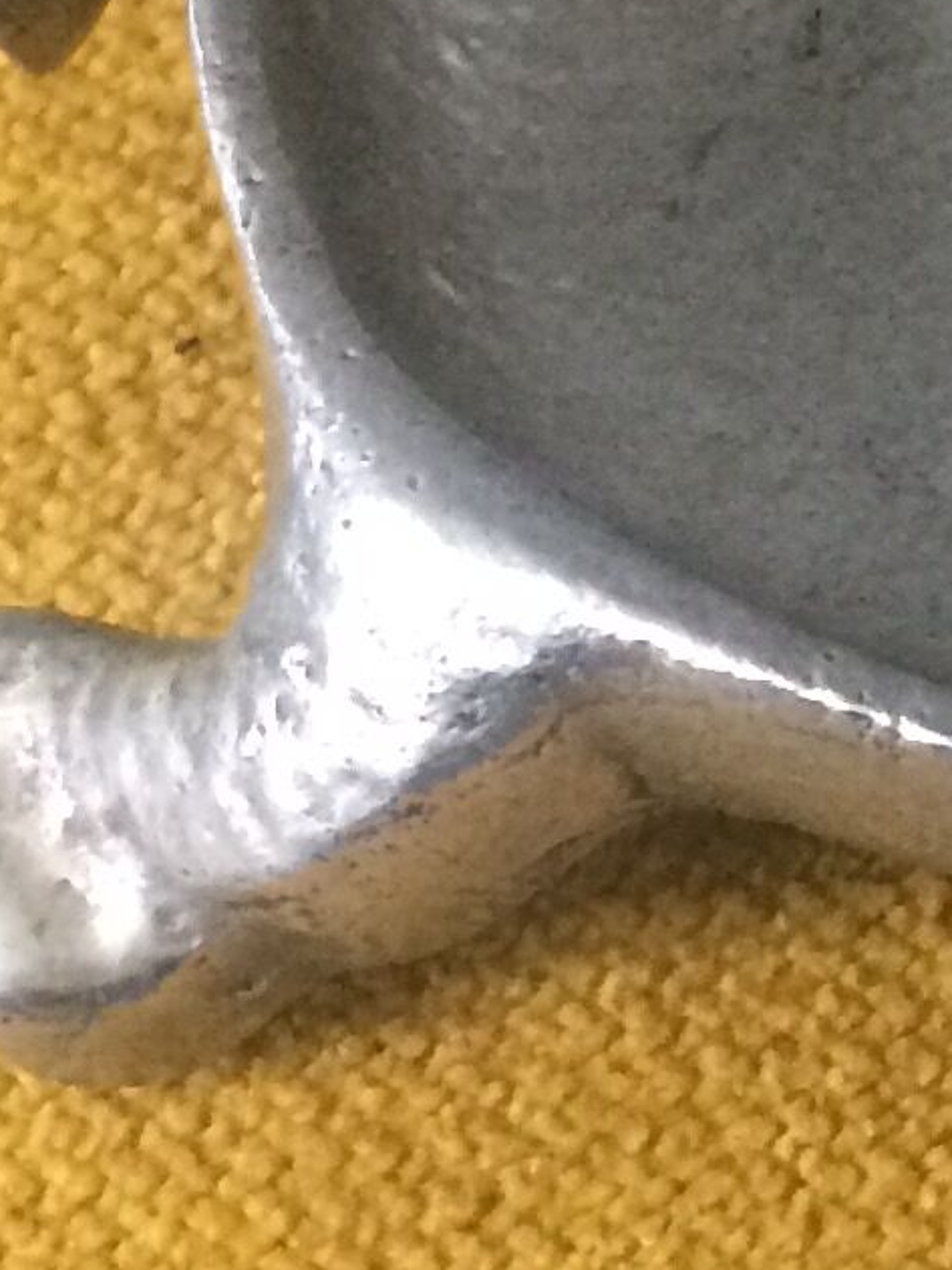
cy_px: 163
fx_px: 5502
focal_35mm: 150
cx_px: 2164
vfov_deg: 13.1
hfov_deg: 9.0
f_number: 2.2
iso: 320
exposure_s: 1/33
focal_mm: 4.15
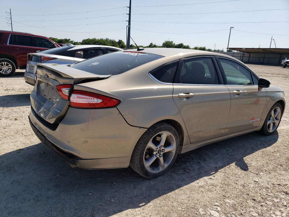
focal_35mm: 26
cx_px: 144
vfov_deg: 53.1
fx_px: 217
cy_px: 108
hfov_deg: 67.3
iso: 50
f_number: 1.5
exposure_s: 1/5000
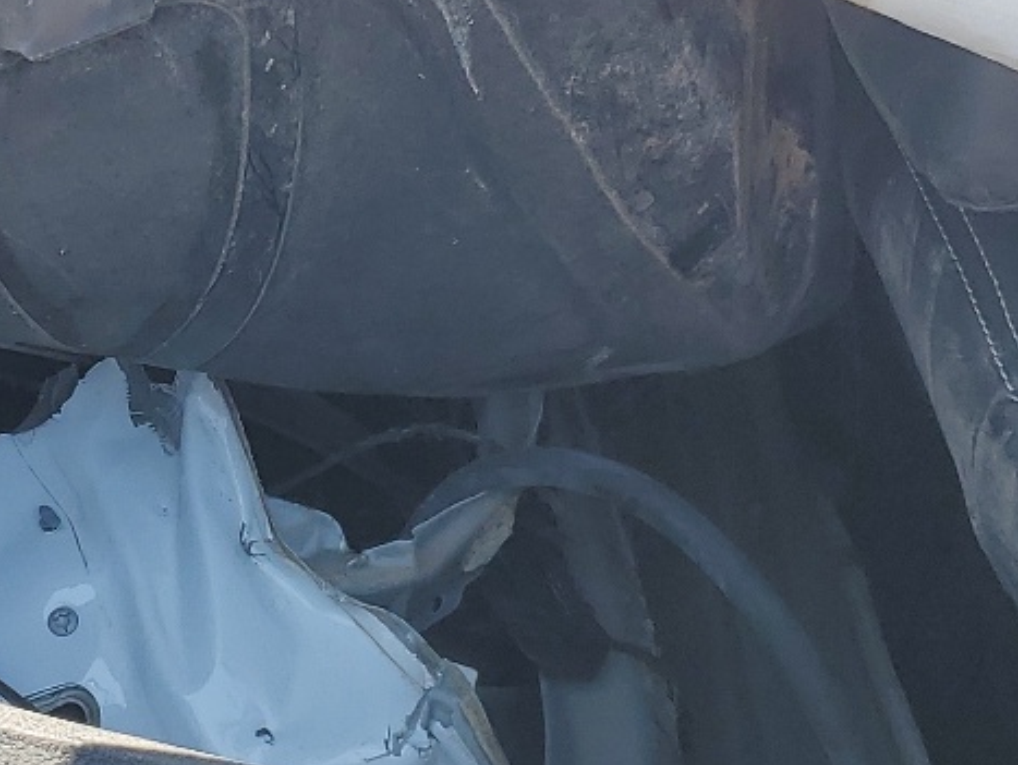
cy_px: 442
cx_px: 155
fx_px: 2619
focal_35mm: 89
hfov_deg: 21.6
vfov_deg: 16.6
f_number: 1.5
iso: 50
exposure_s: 1/588
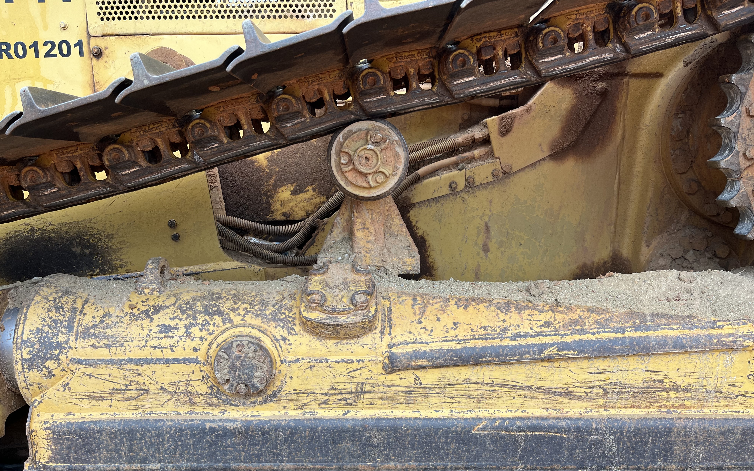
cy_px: 286
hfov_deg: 66.5
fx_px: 575
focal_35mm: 28
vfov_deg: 44.3
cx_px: 378
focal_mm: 5.1
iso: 40
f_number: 1.6
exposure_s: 1/121
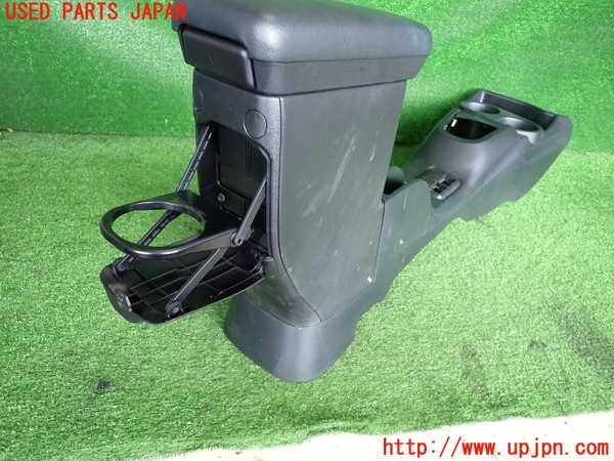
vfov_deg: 54.9
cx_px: 307
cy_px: 230
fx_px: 443
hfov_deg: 69.4
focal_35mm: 25
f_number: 2
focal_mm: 4.5
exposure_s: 1/40
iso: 200
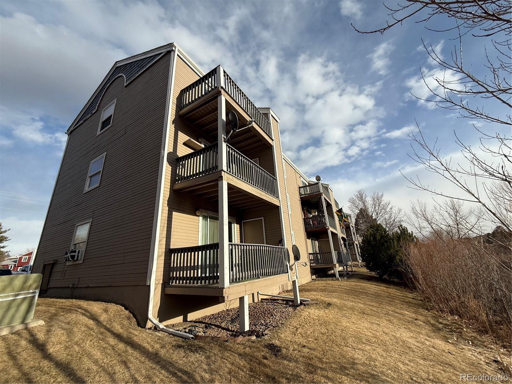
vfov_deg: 85.7
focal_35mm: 14
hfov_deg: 102.1
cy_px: 192
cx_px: 256
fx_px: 207
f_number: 2.2
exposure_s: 1/1848
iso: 50
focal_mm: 2.22
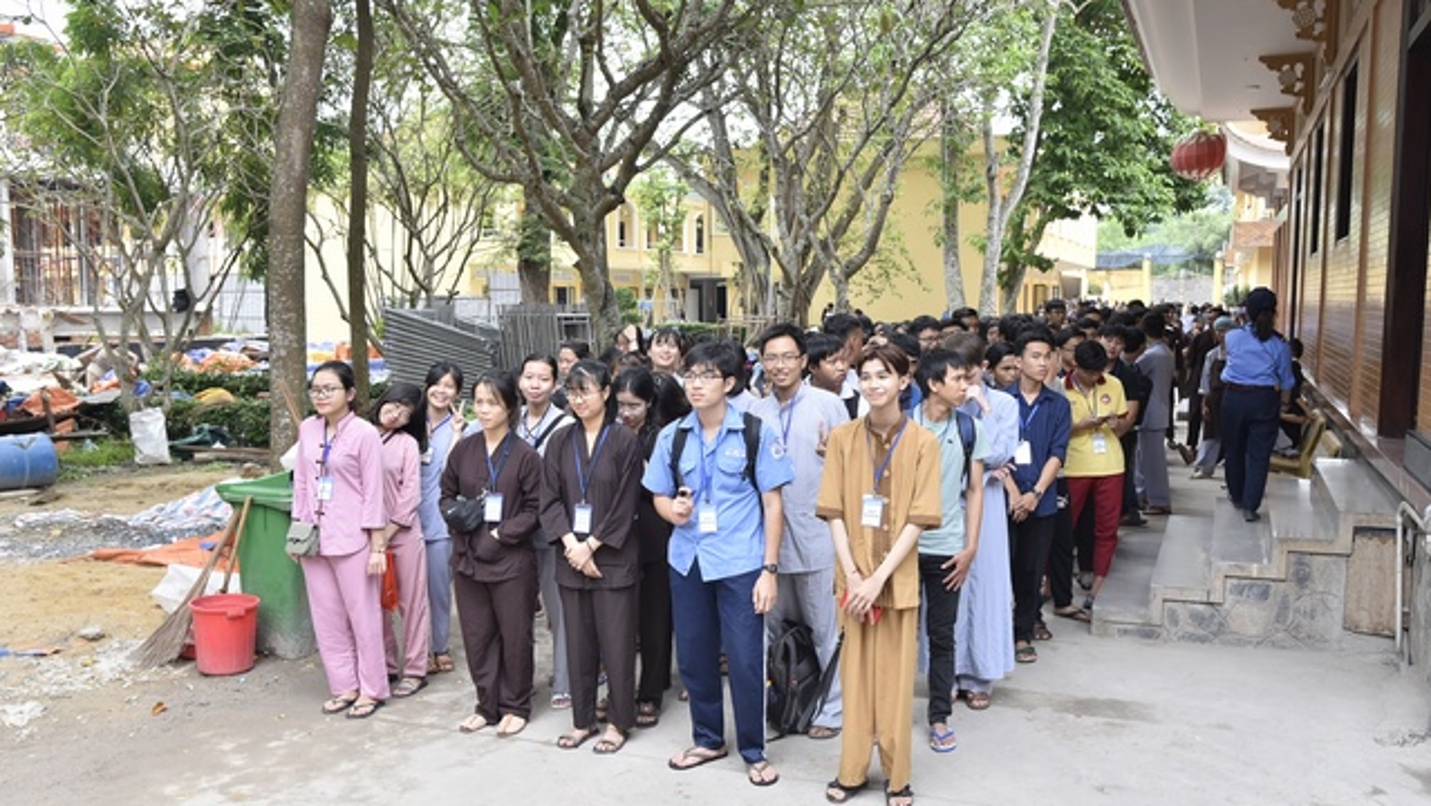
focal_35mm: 33
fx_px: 1253
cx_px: 708
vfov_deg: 35.6
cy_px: 453
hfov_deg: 59.5
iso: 250
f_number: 5.6
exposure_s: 1/160
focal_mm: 31
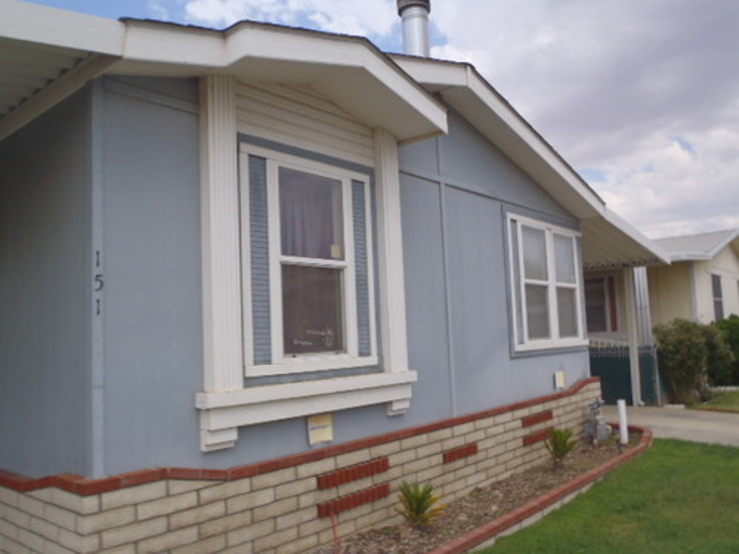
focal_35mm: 28
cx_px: 370
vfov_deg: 49.7
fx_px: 598
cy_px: 277
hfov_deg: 63.4
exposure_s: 1/60
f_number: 10
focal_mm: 5
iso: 80
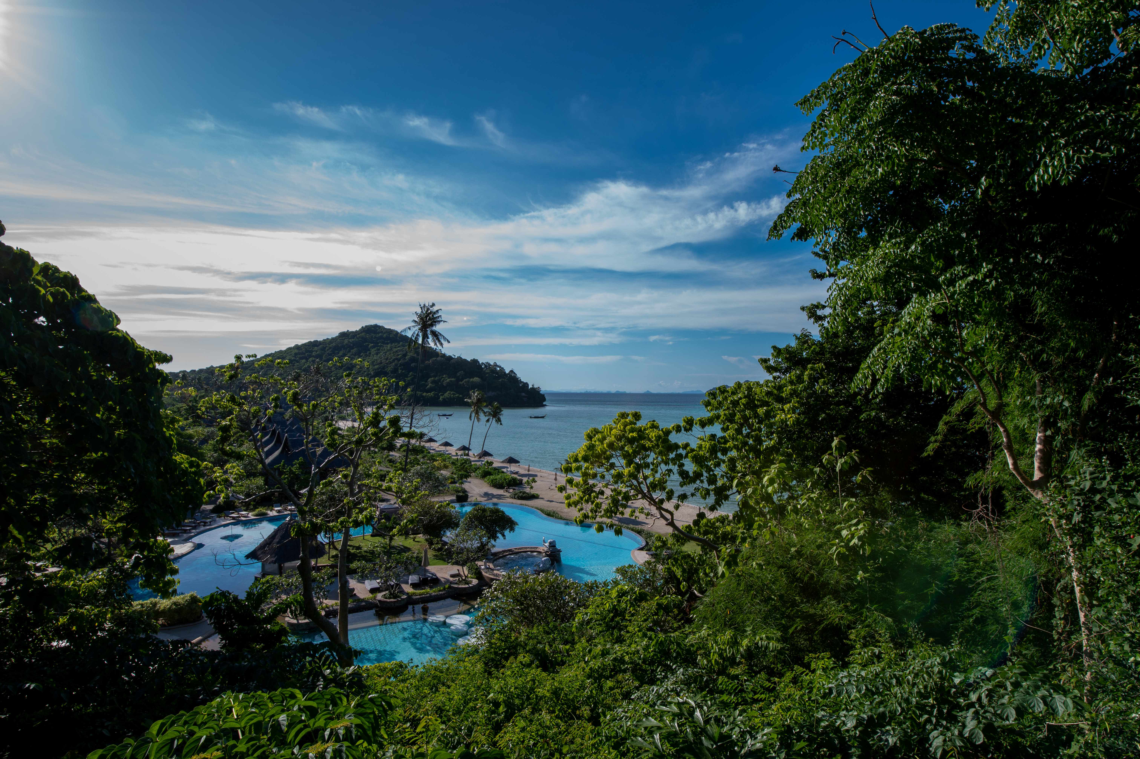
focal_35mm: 18
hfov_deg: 90.0
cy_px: 380
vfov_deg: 67.3
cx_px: 570
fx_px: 570
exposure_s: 1/80
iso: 250
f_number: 14
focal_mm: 18
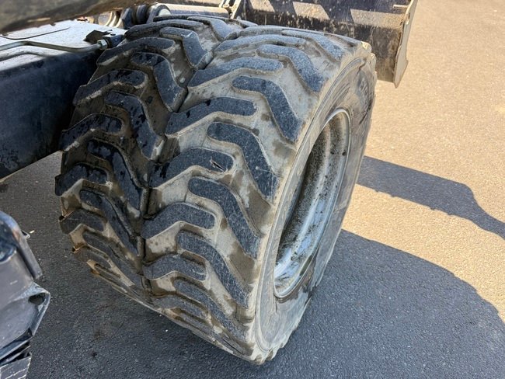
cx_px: 252
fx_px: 350
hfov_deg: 71.6
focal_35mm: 24
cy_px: 190
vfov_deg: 56.8
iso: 100
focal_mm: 6.76
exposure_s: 1/584
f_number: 1.78
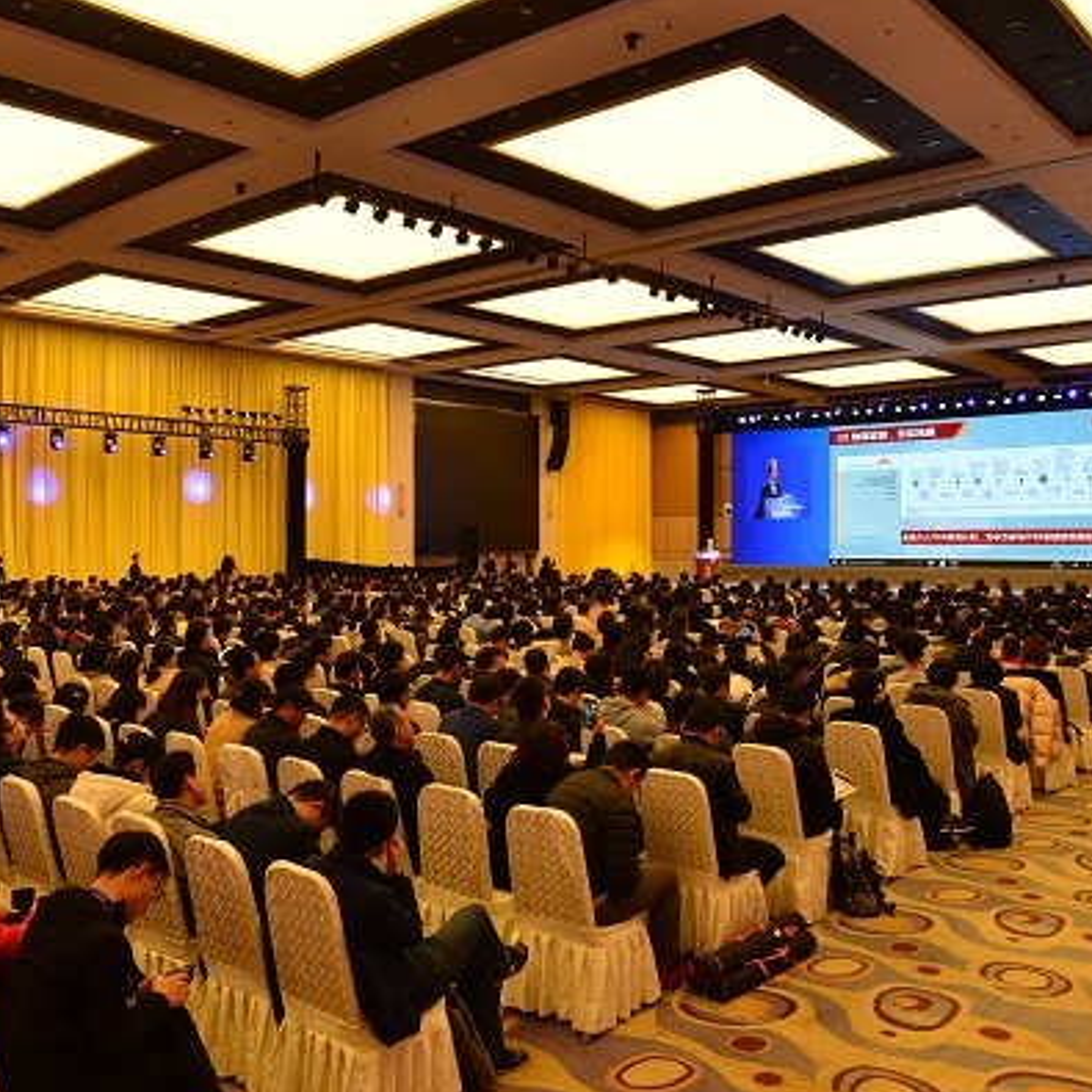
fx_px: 1106
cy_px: 545
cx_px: 487
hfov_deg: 52.4
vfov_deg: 52.5
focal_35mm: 31
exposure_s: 1/80
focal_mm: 24
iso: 1250
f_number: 8
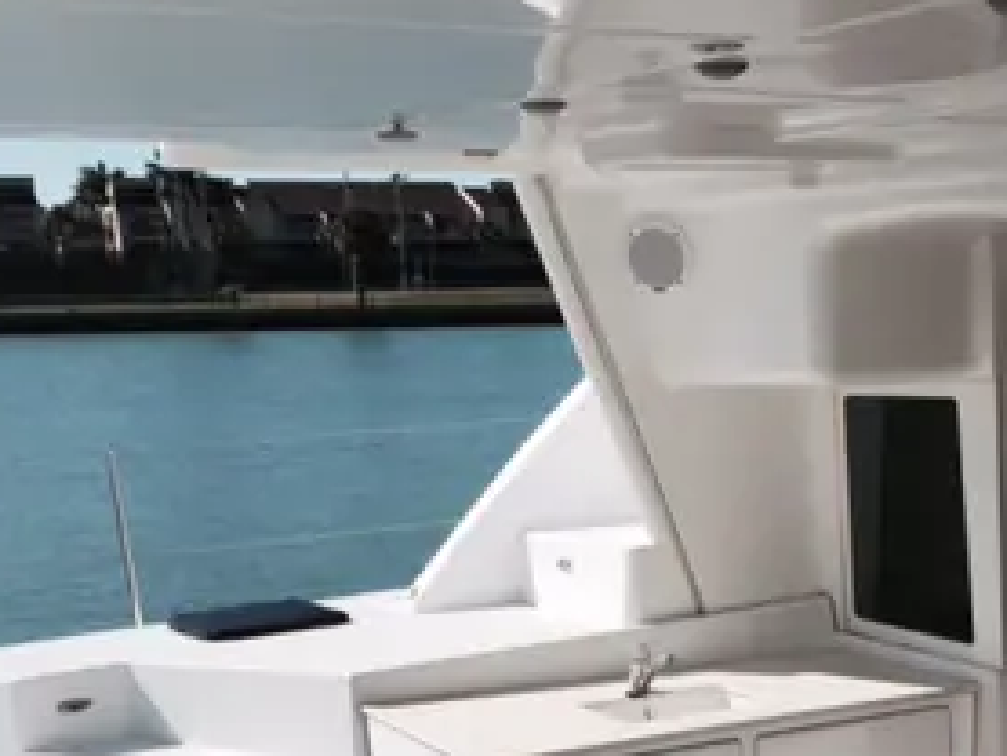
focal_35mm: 67
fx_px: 1950
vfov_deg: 20.9
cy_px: 832
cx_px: 803
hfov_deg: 28.4
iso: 32
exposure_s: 1/4405
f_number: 2.2
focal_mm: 4.15
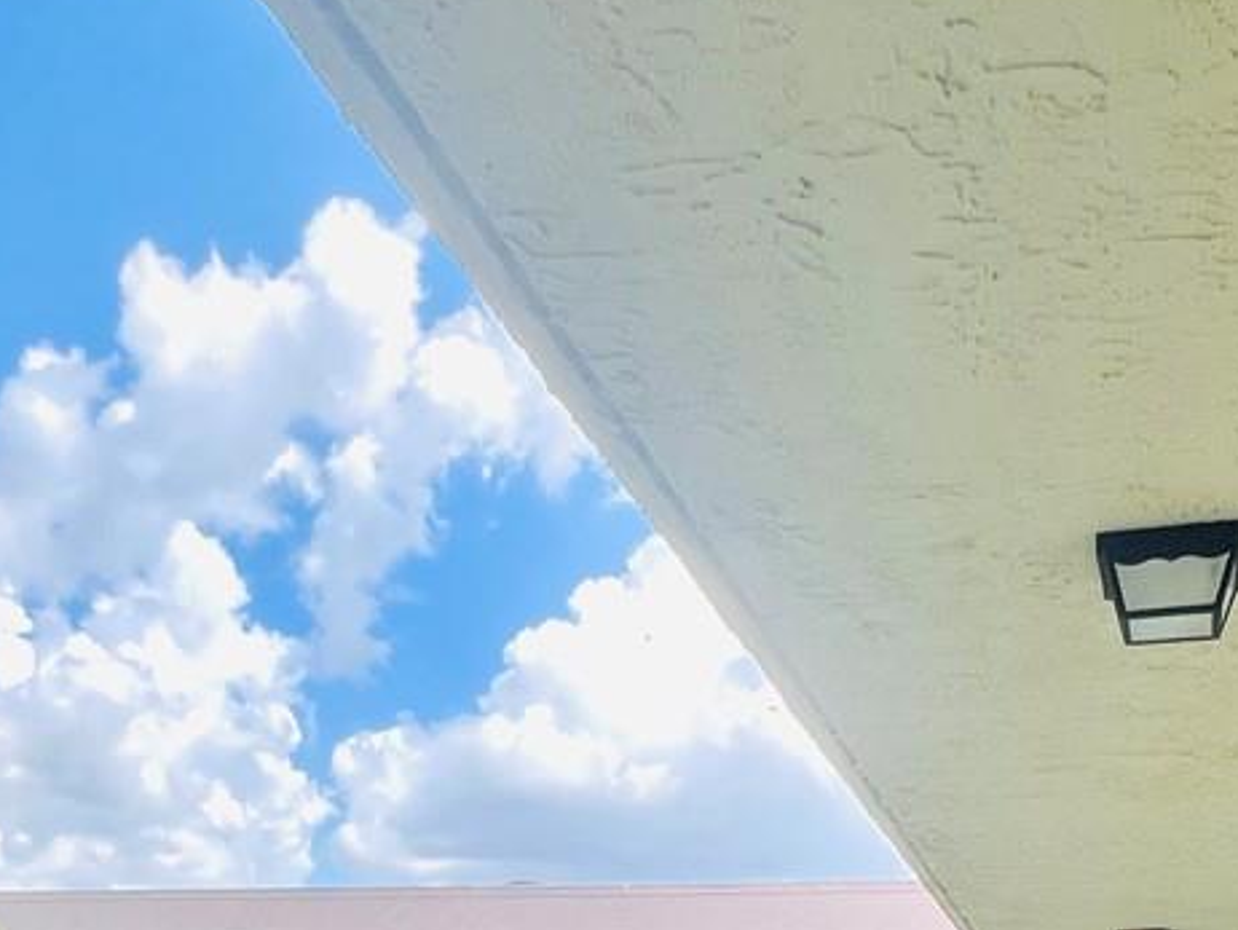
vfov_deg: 25.8
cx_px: 654
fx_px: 1610
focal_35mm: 45
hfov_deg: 42.0
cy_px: 1313
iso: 32
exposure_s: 1/451
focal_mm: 1.57
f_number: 1.8
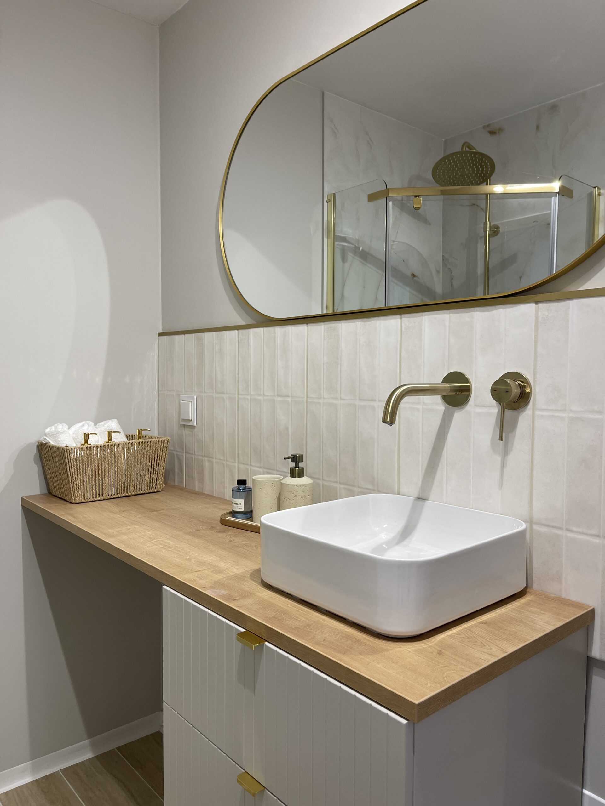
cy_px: 403
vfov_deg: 69.4
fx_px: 583
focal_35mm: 25
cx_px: 302
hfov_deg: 54.9
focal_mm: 5.1
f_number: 1.6
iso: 100
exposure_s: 1/100
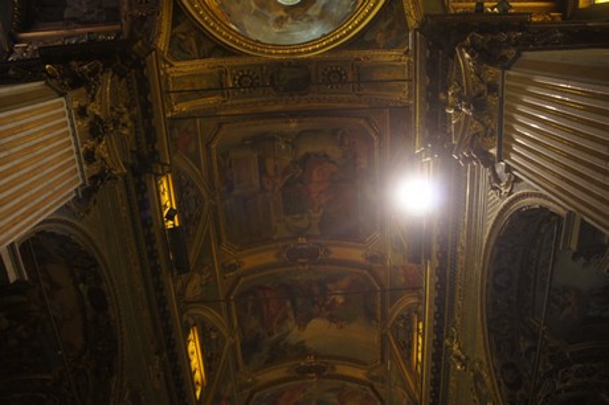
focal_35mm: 27
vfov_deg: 47.9
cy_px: 202
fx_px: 456
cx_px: 304
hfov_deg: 67.4
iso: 1600
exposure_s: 1/30
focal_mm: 18
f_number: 3.5
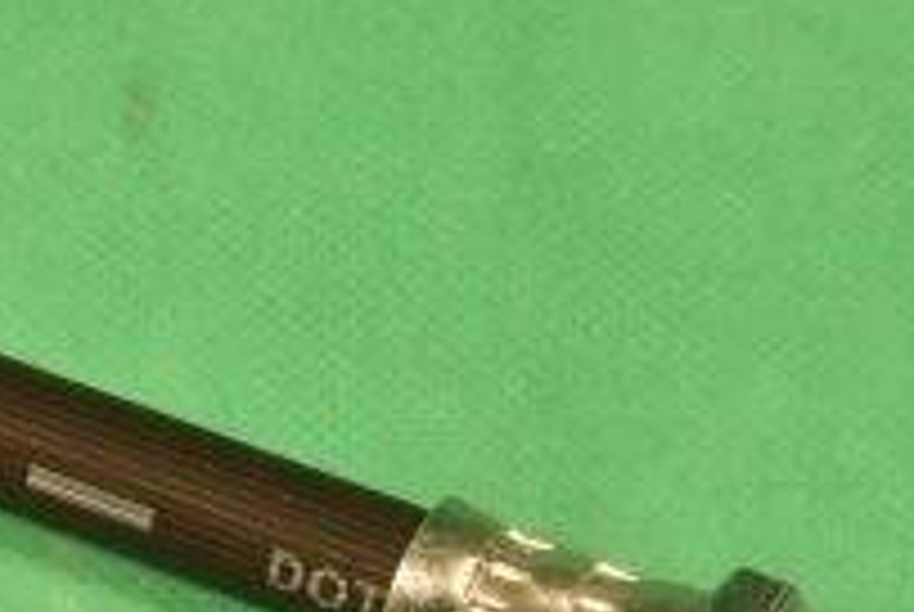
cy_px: 374
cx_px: 14
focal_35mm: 177
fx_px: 4500
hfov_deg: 11.5
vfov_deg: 7.8
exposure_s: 1/60
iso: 560
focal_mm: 40
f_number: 18
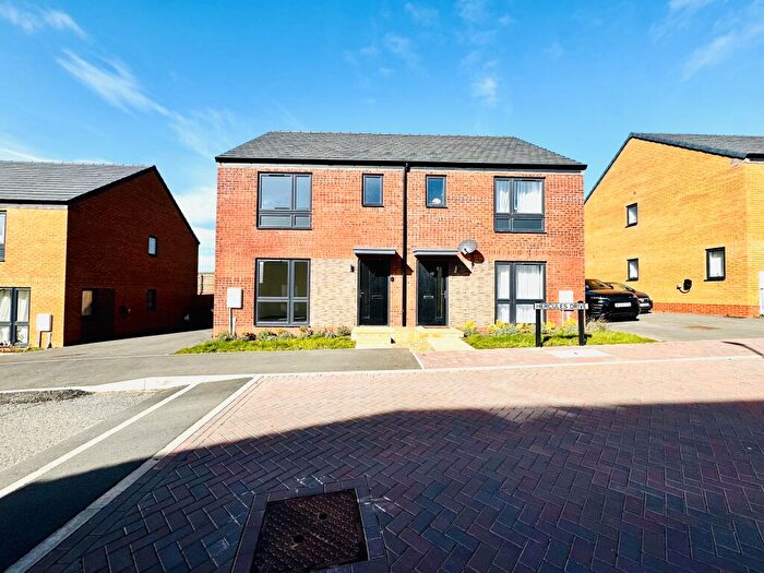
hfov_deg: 102.1
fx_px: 309
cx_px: 382
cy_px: 286
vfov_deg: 85.7
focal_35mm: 14
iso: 50
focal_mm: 2.22
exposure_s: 1/1927
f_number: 2.2
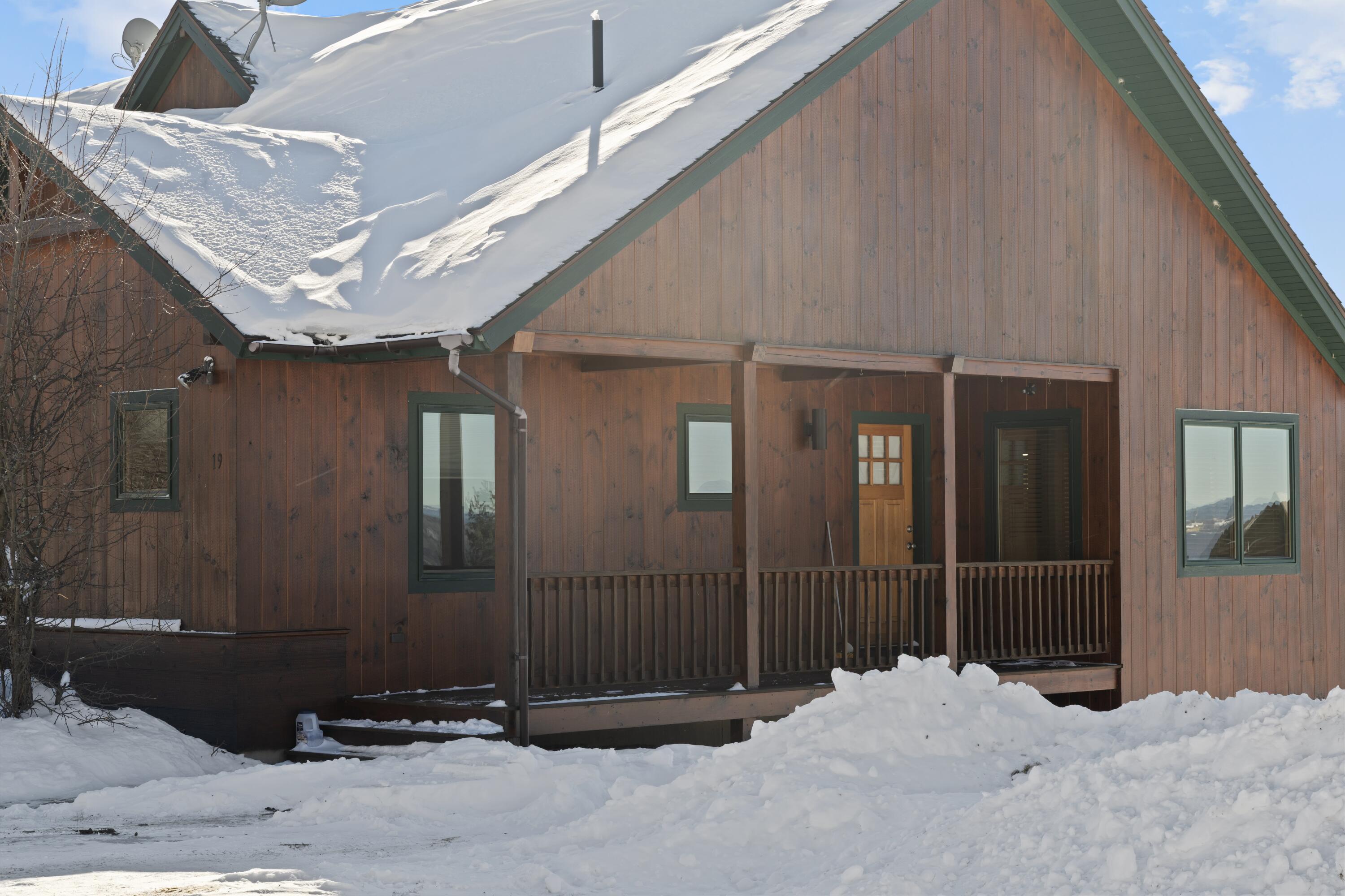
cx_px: 672
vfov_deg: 19.5
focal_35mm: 70
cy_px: 448
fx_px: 2615
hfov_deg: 28.8
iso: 100
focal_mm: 70
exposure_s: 1/60
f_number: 11
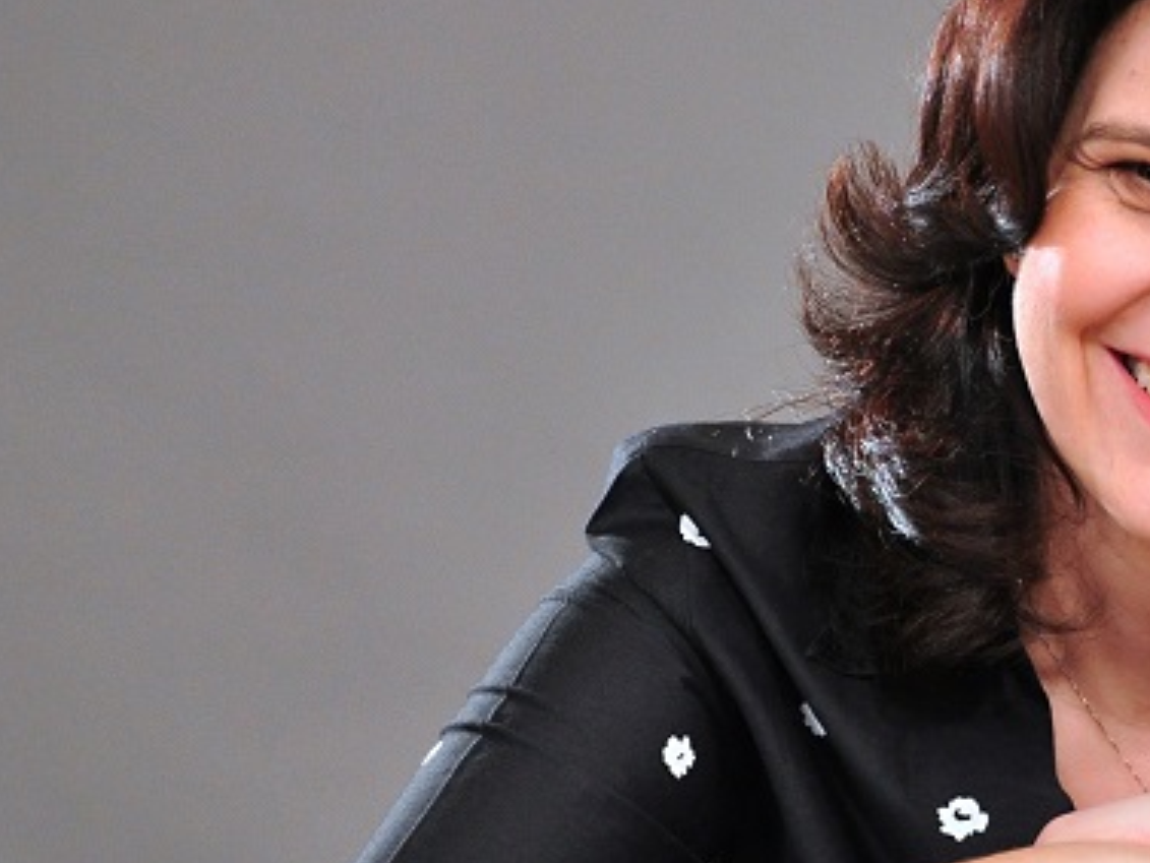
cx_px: 1058
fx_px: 5483
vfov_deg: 9.0
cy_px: 465
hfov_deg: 11.9
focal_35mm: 165
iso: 800
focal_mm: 48
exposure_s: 1/50
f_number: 5
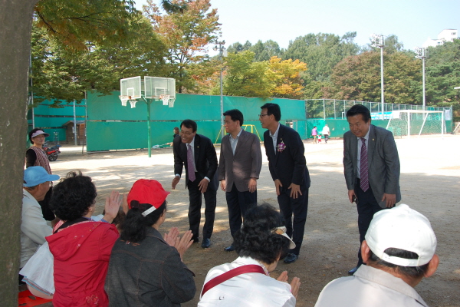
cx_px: 230
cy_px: 154
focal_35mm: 36
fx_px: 460
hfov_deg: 53.1
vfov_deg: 36.9
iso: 220
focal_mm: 24
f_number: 8
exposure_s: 1/250
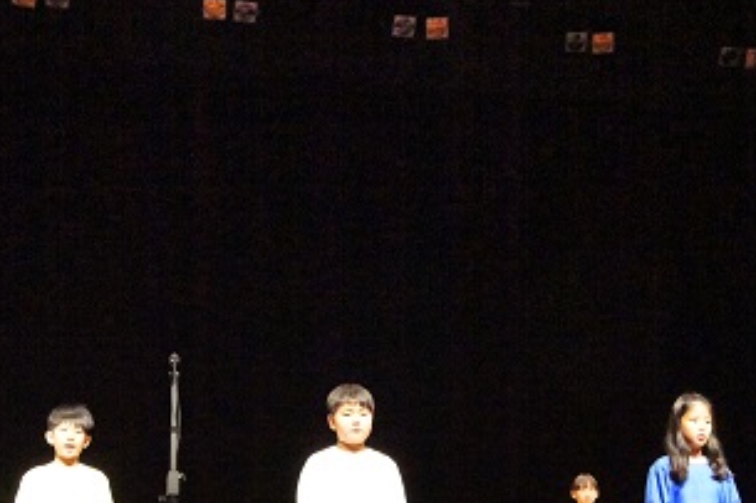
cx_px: 404
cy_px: 361
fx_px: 1217
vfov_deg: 23.2
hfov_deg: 34.5
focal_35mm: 58
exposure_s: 1/100
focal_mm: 24
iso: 12800
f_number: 10
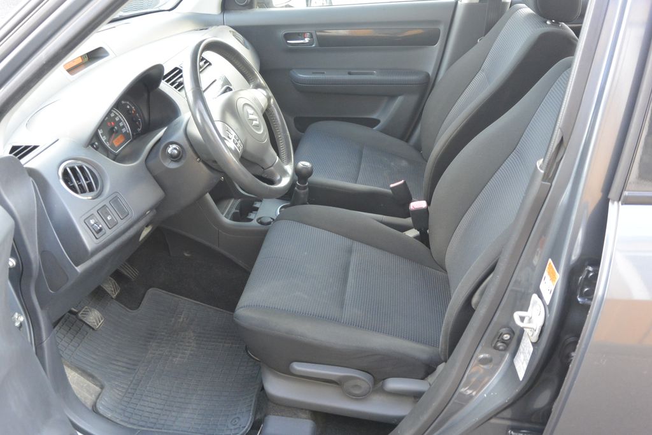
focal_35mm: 29
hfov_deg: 63.7
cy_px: 218
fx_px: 525
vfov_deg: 45.0
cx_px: 326
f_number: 3.5
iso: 500
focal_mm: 11
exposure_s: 1/60
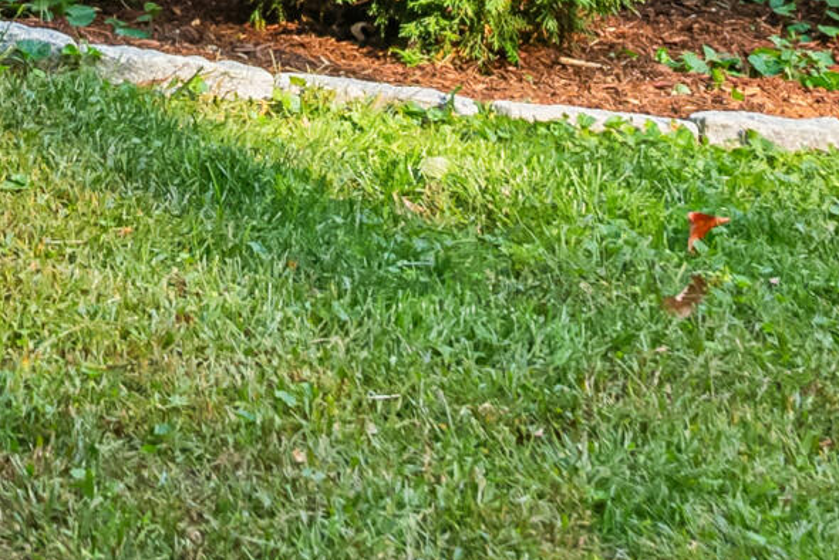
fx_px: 4150
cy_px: -784
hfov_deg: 10.8
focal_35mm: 178
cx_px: -688
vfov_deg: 7.2
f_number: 7.1
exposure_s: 1/60
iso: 320
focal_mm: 35
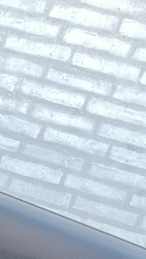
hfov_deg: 9.5
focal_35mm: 115
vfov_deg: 17.4
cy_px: 340
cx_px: -193
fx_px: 790
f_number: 1.6
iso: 125
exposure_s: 1/101
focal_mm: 4.2
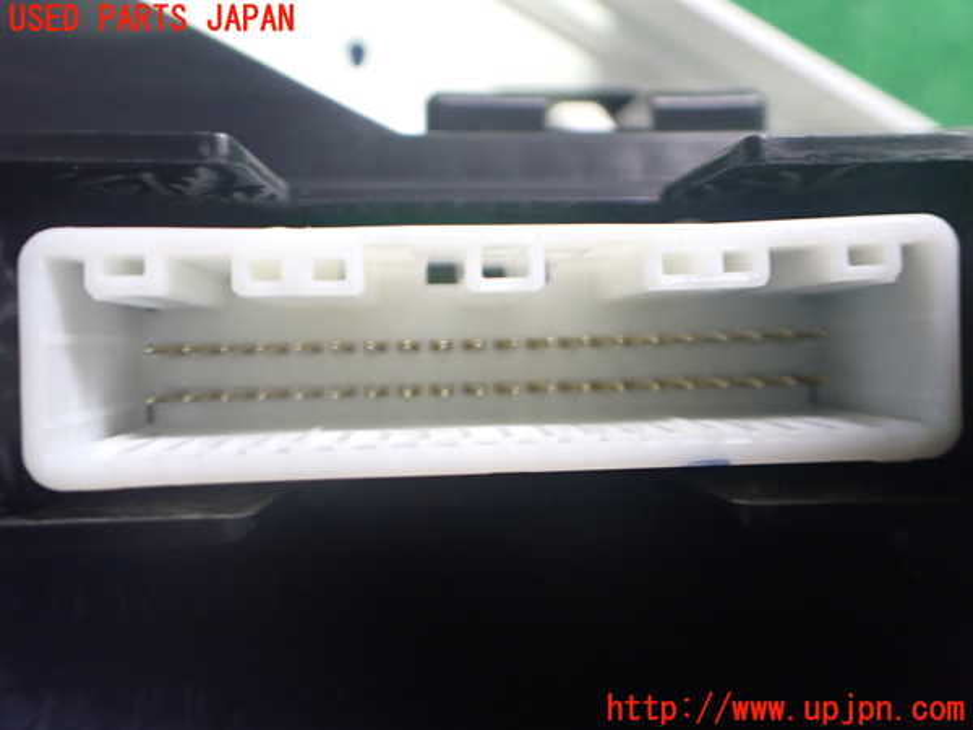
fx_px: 843
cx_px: 486
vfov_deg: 46.8
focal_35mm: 30
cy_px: 365
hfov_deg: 60.0
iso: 800
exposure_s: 1/40
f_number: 2.3
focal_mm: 5.4
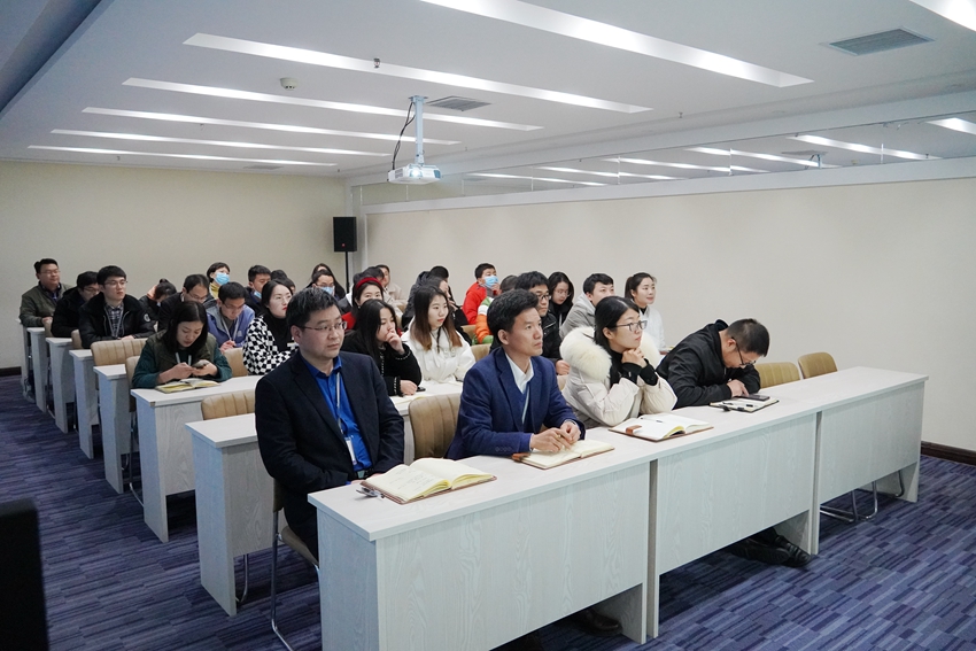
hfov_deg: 67.4
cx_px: 488
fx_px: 732
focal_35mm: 27
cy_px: 326
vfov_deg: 47.9
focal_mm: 18
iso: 3200
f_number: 4
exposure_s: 1/160
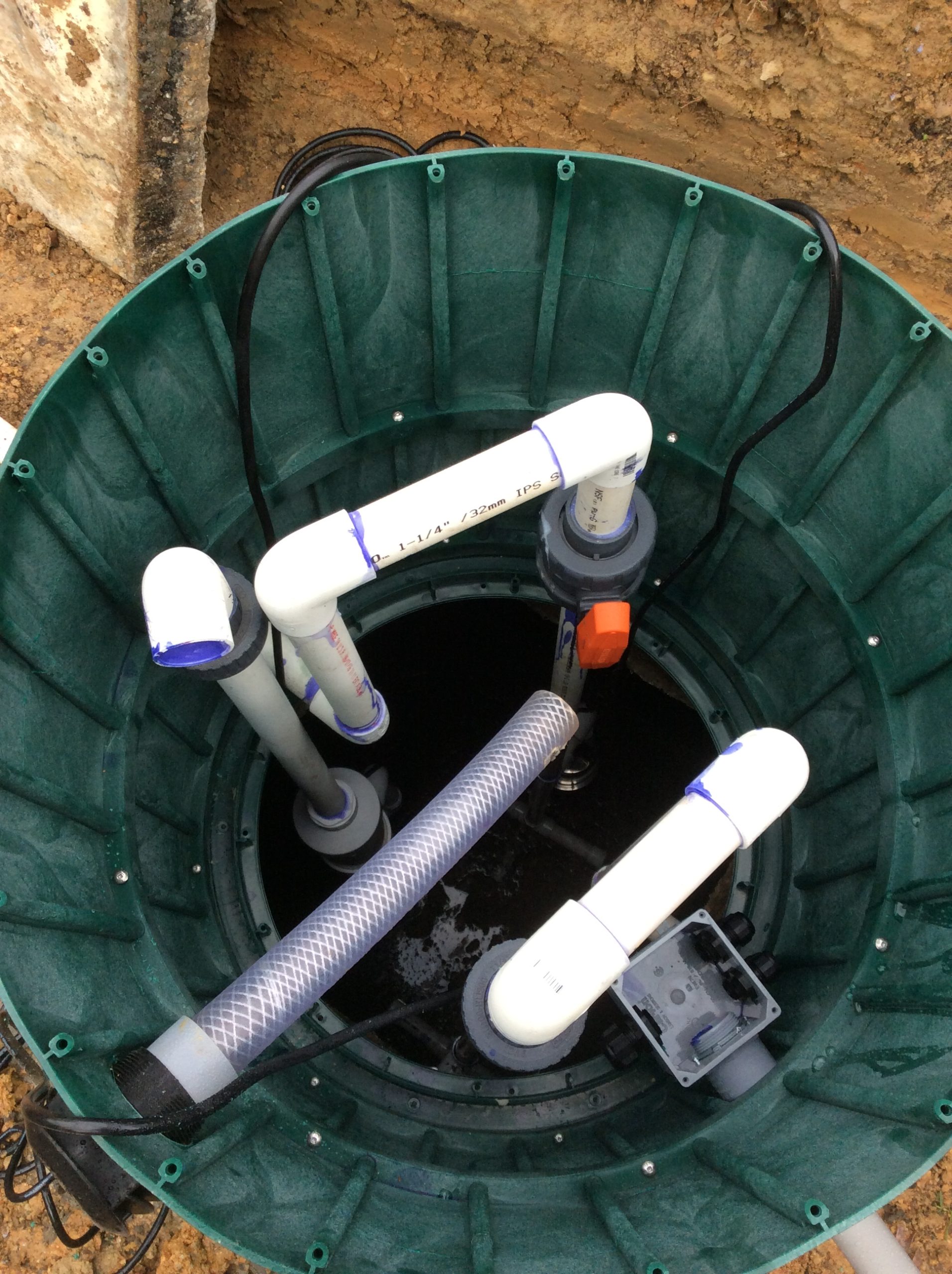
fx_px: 1177
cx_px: 476
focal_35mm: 32
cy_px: 637
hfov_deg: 44.1
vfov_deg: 56.9
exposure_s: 1/120
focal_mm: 3.3
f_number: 2.4
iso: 50
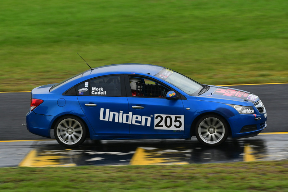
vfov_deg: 4.6
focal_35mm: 300
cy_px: 96
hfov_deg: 6.9
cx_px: 144
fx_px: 2401
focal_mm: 200
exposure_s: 1/250
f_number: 11
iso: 320
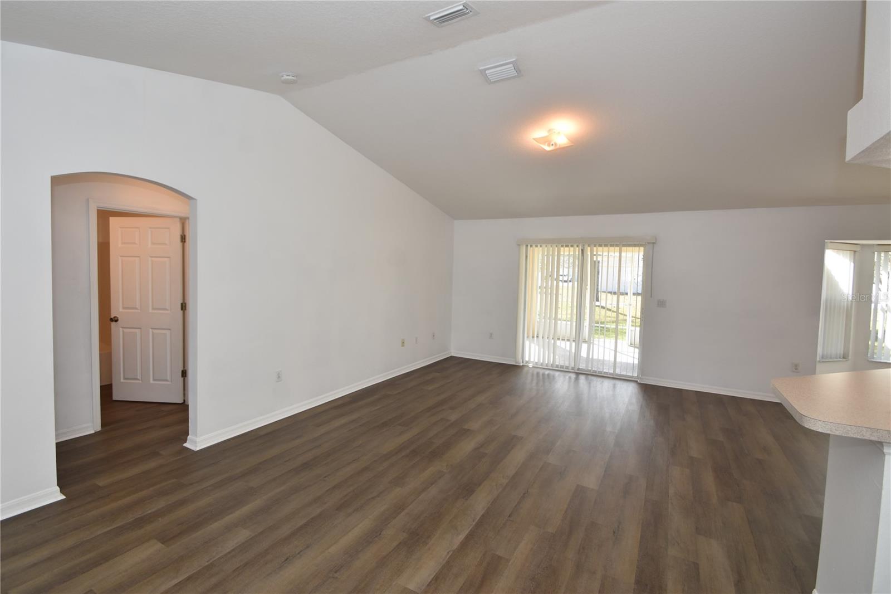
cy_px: 297
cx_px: 446
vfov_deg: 77.3
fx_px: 371
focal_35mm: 15
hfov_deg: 100.4
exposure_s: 1/125
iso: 200
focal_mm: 10
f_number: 5.6
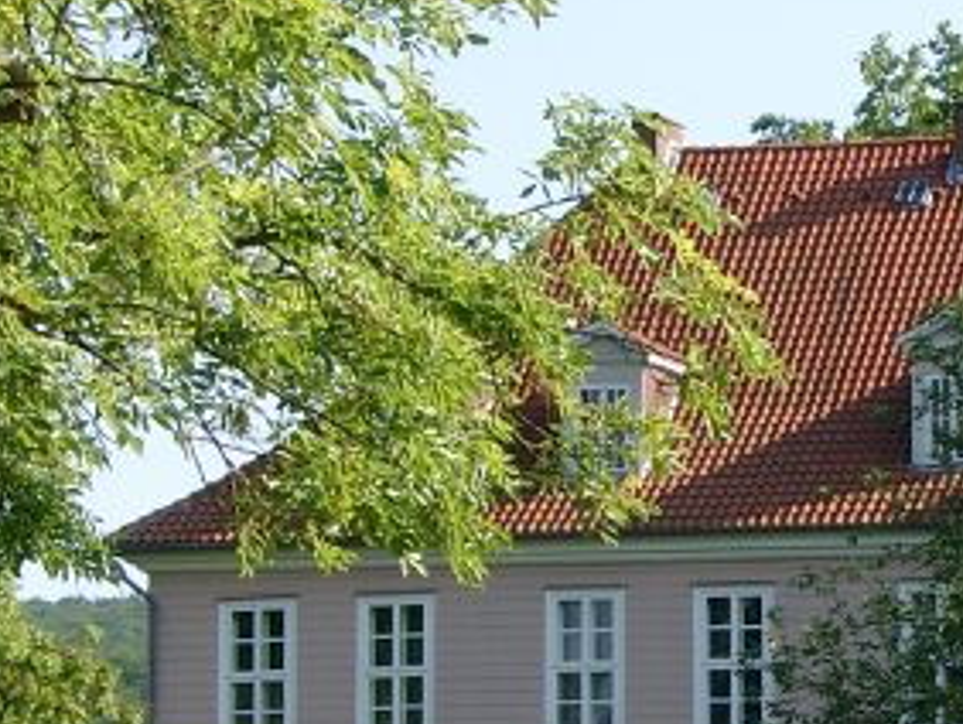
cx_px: 1001
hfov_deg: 7.7
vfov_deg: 5.8
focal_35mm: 255
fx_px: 7100
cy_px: 318
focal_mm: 18.7
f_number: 4
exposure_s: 1/262
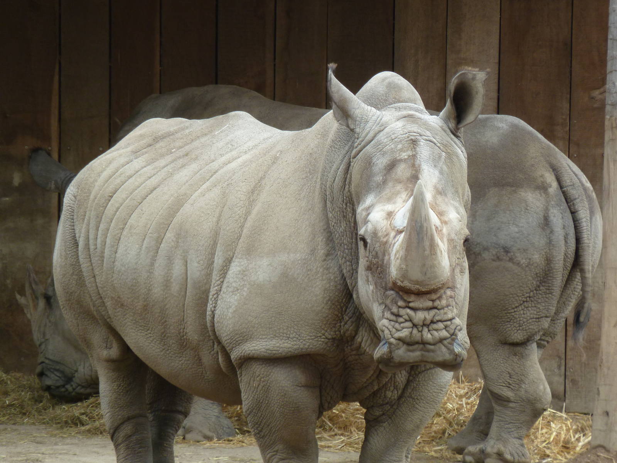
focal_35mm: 300
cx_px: 308
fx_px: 5347
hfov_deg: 6.6
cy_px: 232
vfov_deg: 5.0
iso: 125
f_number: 4.9
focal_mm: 49.2
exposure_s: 1/125
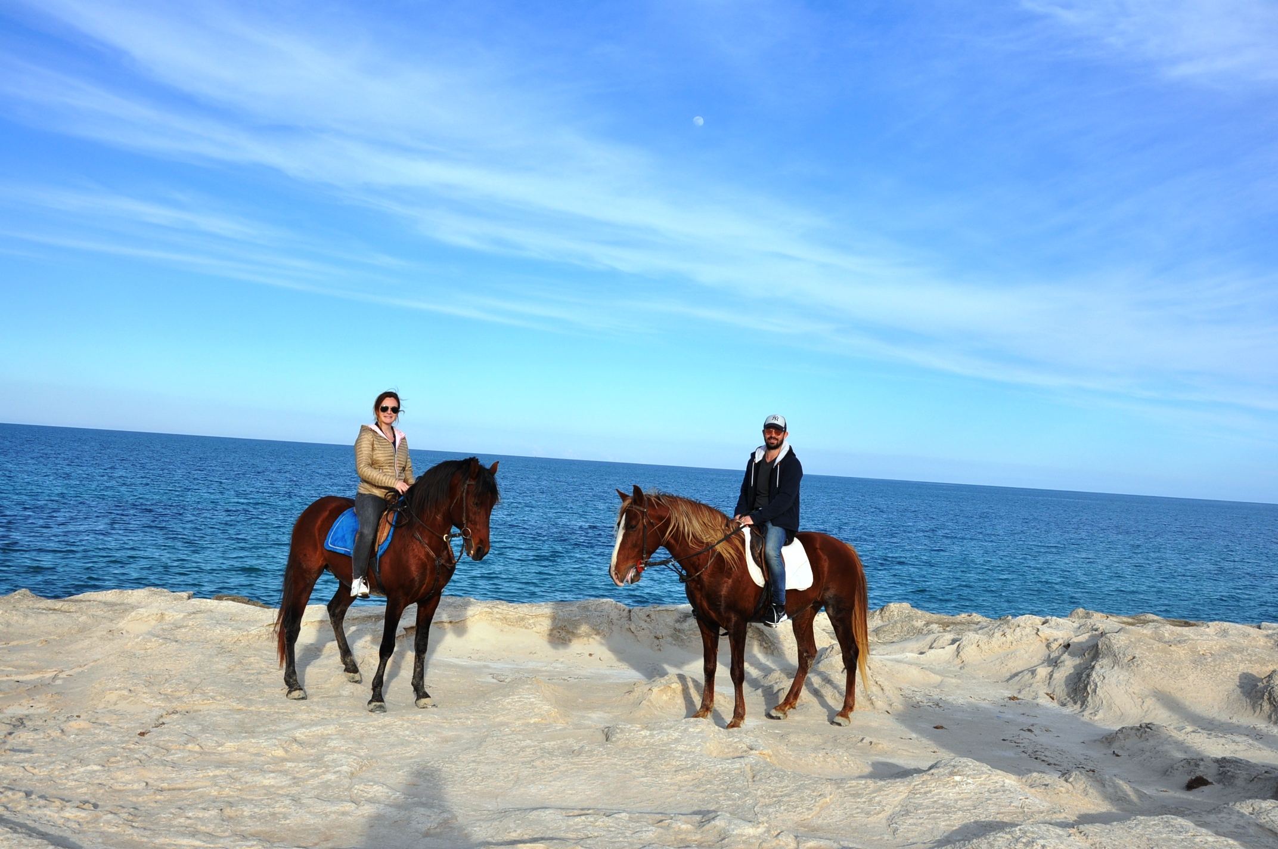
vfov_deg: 39.9
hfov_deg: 57.3
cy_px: 424
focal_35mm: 33
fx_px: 1170
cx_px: 639
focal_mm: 22
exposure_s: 1/400
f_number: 10
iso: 200
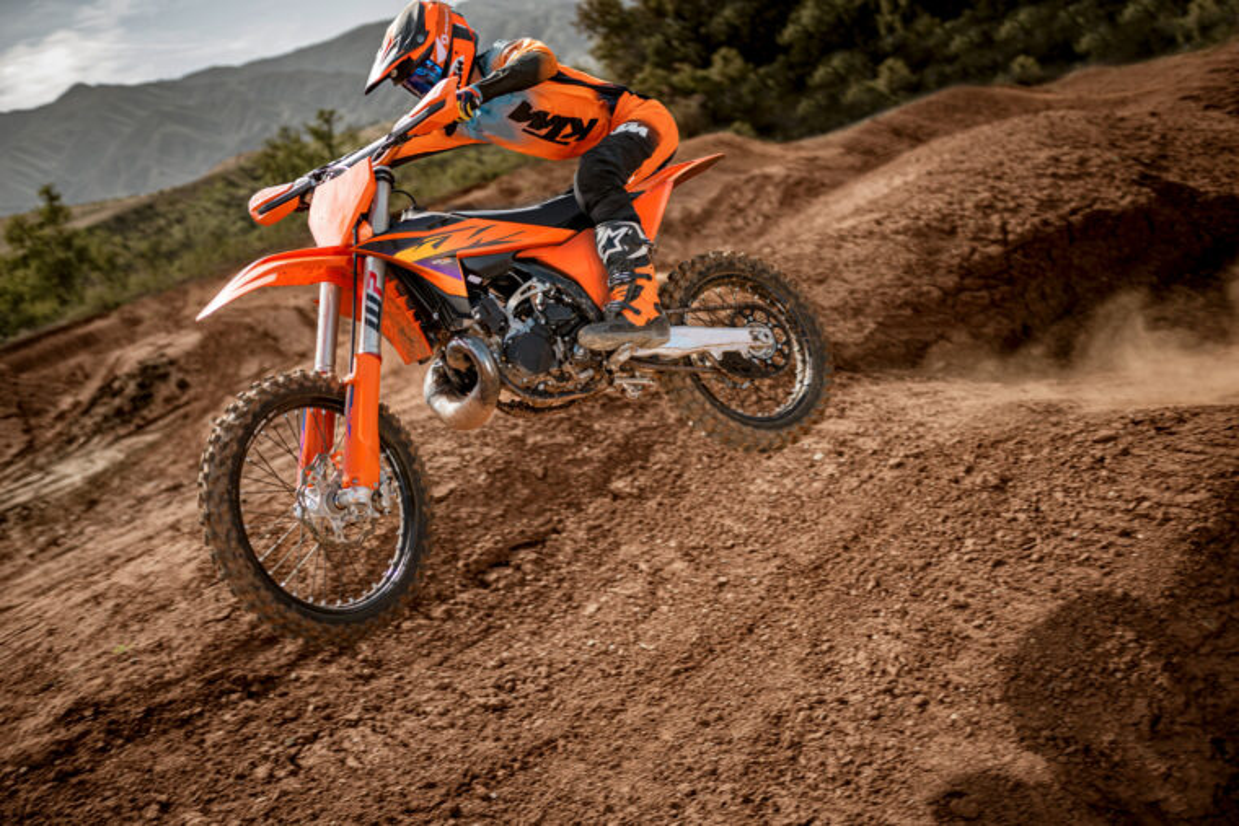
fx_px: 1205
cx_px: 620
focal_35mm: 35
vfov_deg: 37.9
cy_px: 413
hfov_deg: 54.4
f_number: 1.4
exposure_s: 1/1600
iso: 31
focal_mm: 35
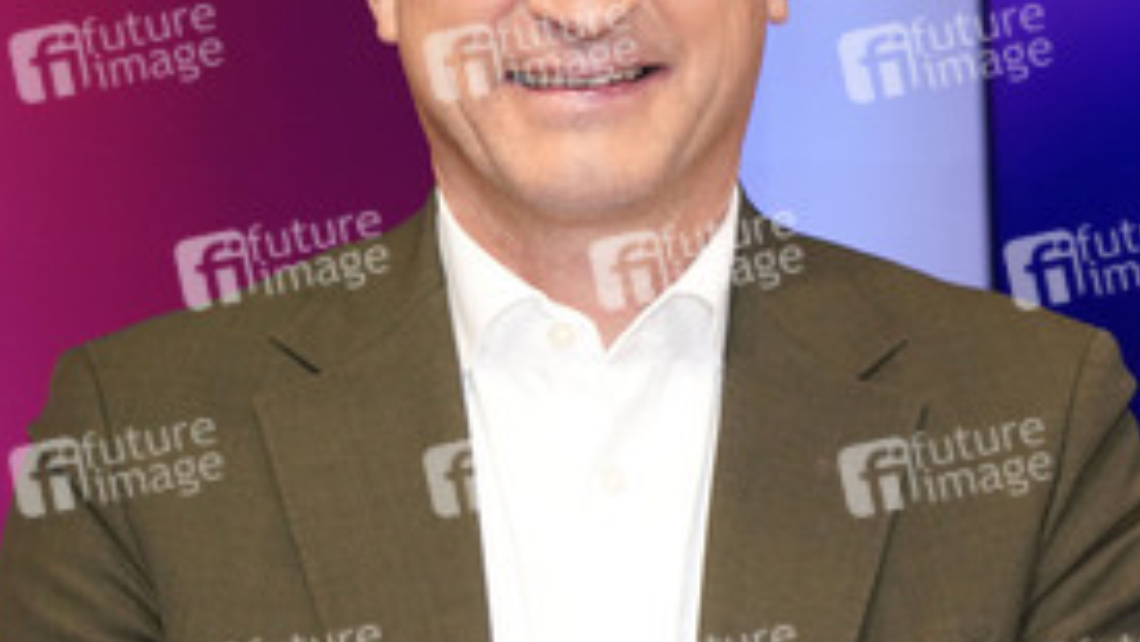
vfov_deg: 13.3
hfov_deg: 23.4
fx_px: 2752
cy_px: 157
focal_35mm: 91
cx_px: 587
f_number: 5
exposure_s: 1/160
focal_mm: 53
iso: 2000
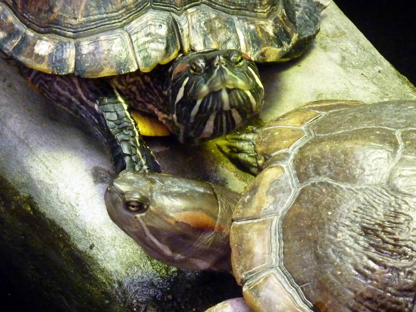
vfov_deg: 8.7
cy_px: 156
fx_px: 2055
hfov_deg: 11.6
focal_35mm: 171
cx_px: 208
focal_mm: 19.5
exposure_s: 1/80
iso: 800
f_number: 4.4
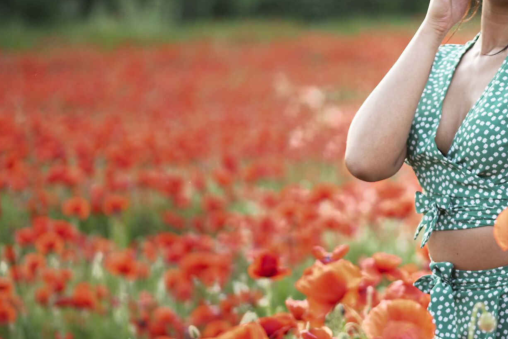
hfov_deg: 10.0
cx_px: 394
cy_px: 115
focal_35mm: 205
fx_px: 2894
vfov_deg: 6.7
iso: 200
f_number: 3
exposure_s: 1/160
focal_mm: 105
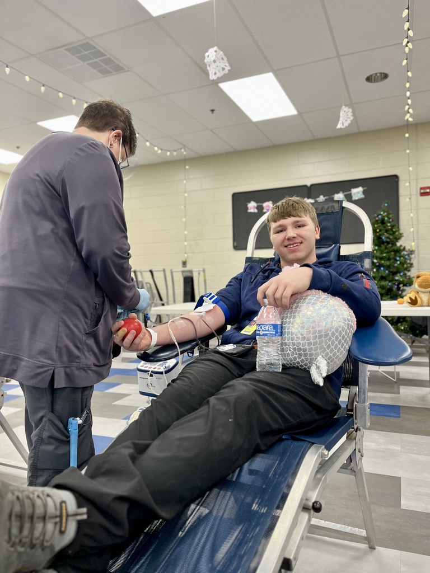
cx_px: 215
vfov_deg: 67.3
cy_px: 286
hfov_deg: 53.1
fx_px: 431
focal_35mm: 26
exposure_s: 1/120
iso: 100
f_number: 1.6
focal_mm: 5.1
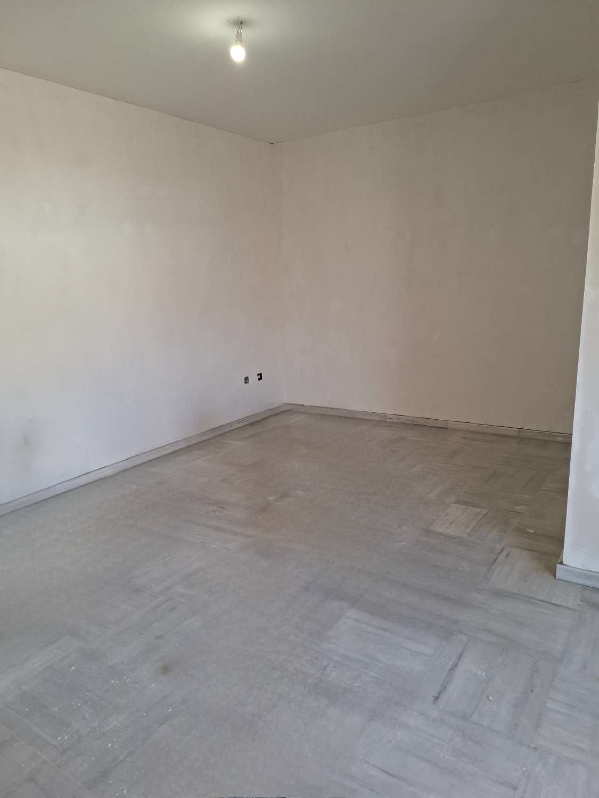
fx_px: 531
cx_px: 300
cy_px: 399
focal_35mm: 23
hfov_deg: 58.9
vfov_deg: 73.9
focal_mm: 5.54
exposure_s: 1/100
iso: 100
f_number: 1.8
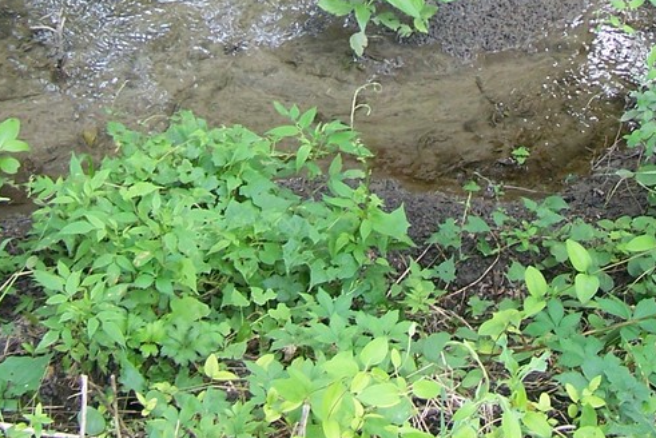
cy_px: -113
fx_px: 1878
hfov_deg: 19.8
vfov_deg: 12.9
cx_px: 434
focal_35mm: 103
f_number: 2.8
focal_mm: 6.3
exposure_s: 1/30
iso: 80
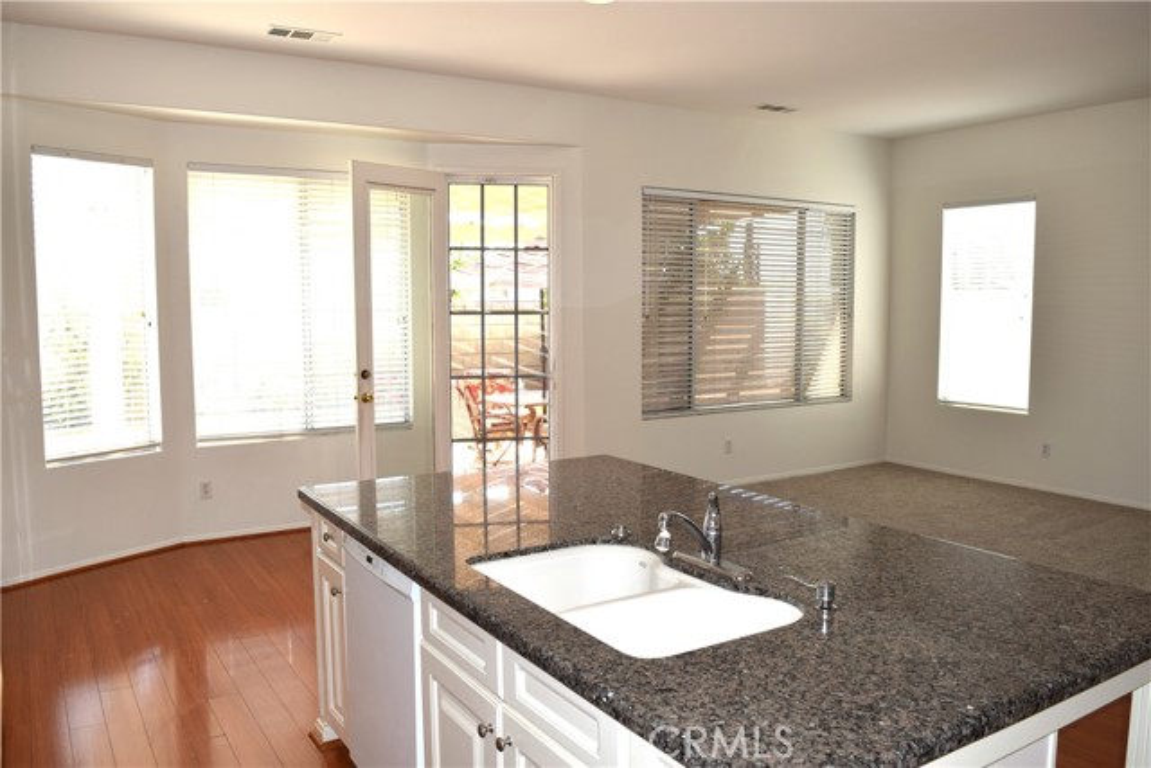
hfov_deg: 67.4
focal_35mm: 27
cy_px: 384
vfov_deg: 48.0
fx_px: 863
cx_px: 576
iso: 200
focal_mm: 18
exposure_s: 1/80
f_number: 6.3
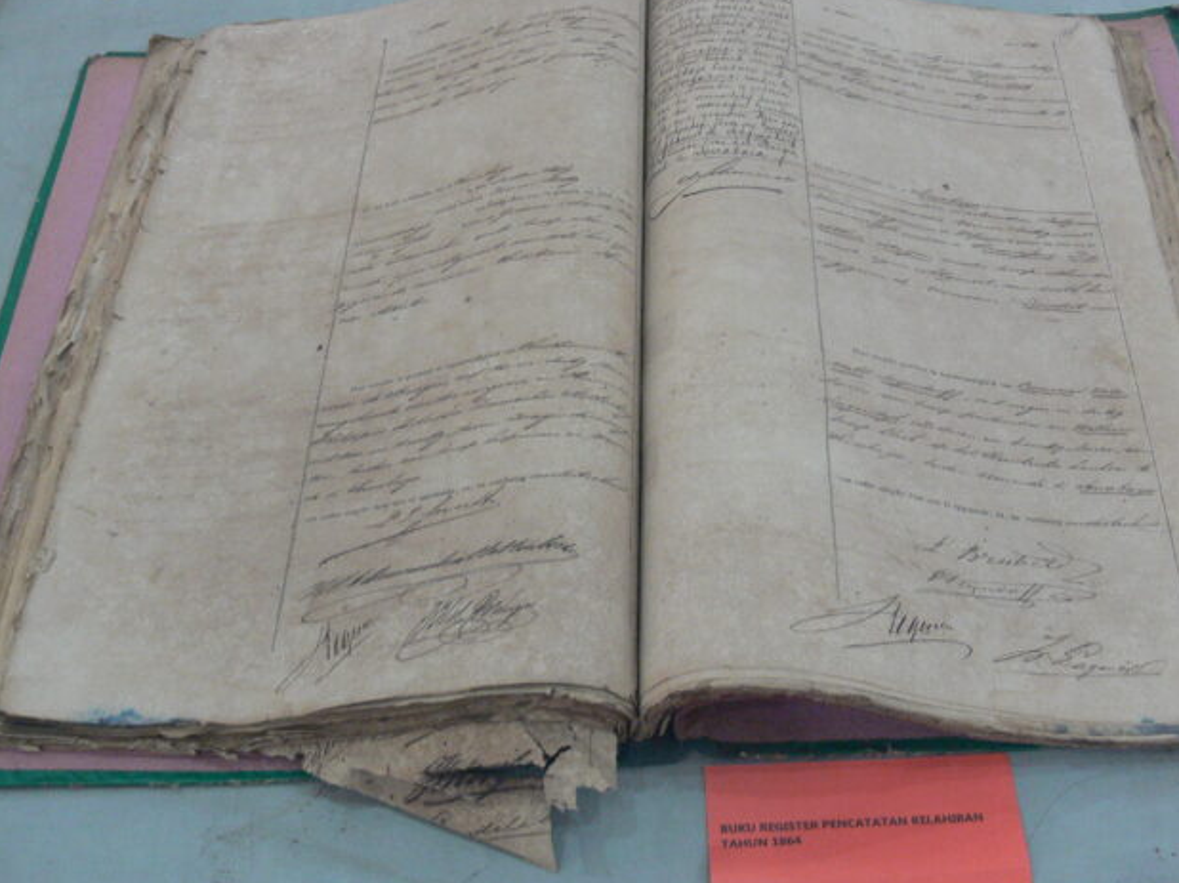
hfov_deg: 41.2
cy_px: 431
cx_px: 668
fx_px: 1566
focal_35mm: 46
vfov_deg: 31.5
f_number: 2.8
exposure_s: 1/15
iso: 200
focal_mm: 7.7
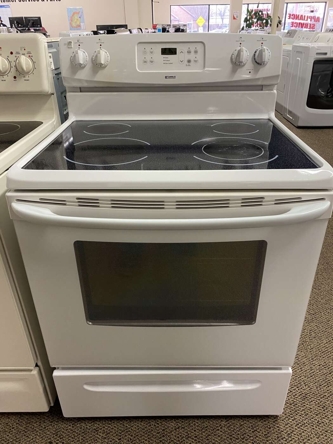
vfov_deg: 67.3
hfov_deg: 53.1
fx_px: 333
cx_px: 166
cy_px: 222
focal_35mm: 26
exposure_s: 1/60
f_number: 1.8
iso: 200
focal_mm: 4.25
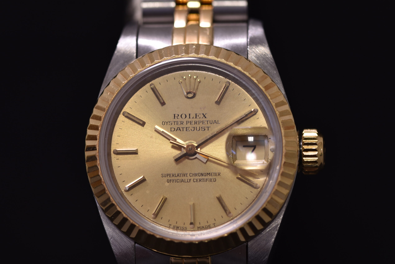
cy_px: 133
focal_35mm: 136
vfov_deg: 10.1
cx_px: 196
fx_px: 1492
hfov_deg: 15.1
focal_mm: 90
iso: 100
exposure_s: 1/13
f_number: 6.3
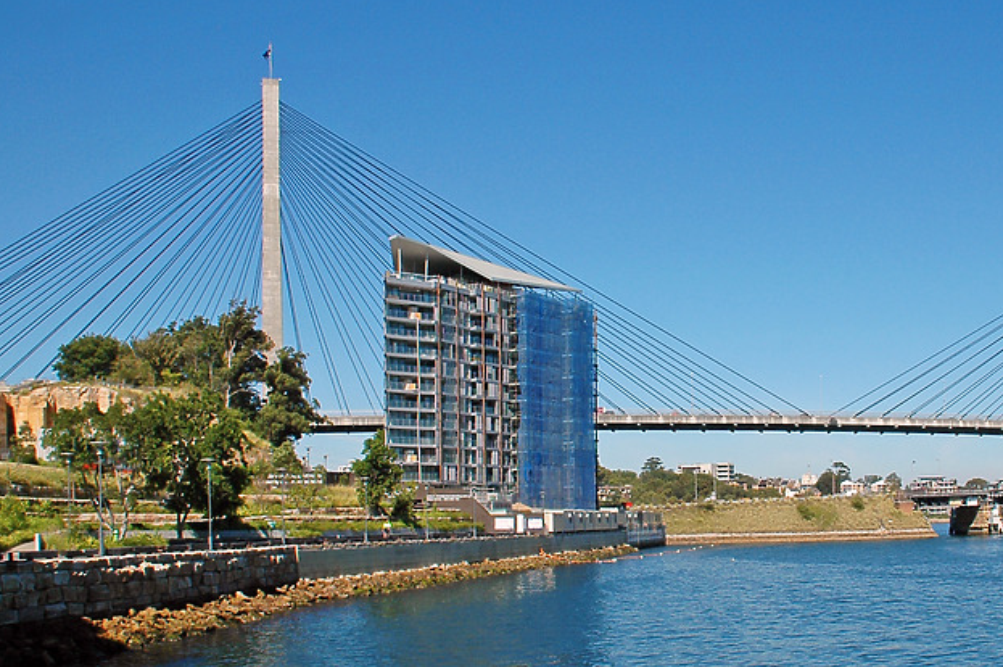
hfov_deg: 48.6
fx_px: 1085
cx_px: 679
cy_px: 362
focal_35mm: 39
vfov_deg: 34.1
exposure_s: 1/400
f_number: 10
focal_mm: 18
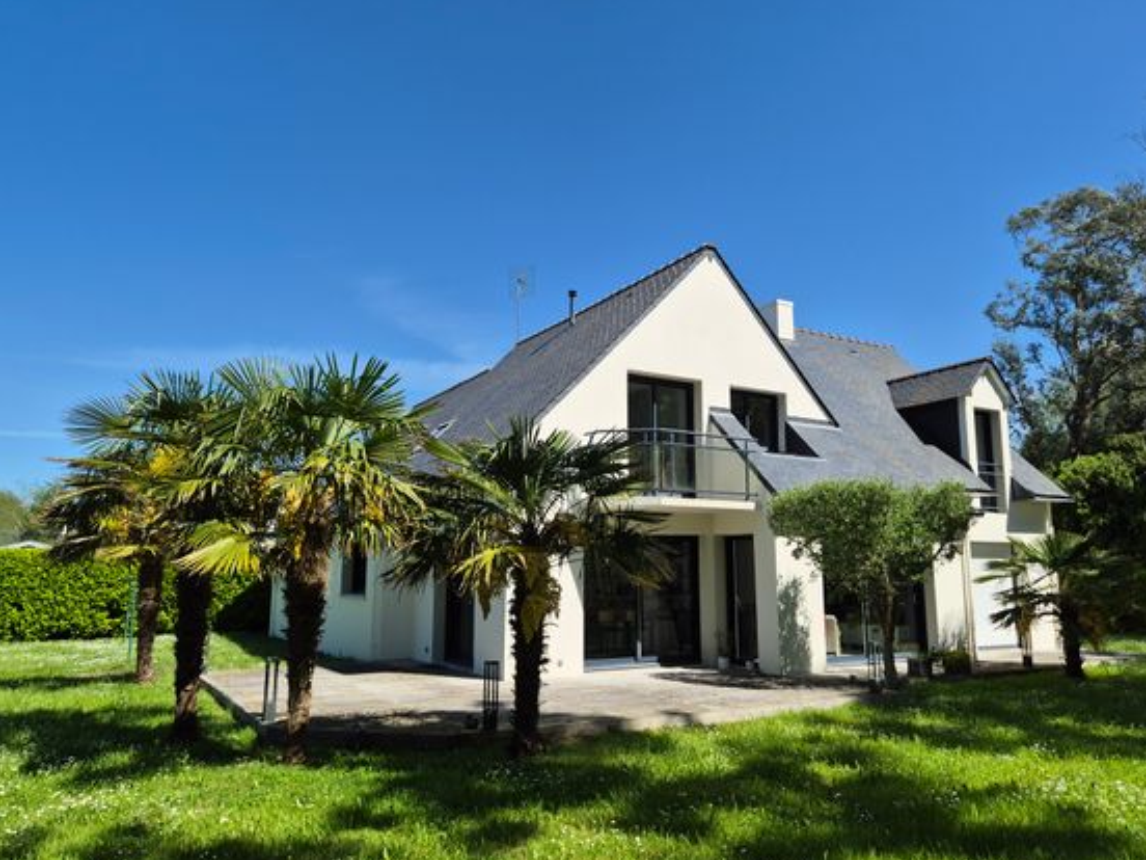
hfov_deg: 69.4
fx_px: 828
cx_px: 585
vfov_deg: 54.8
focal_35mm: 25
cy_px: 459
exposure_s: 1/1996
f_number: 1.8
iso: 25
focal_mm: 5.4
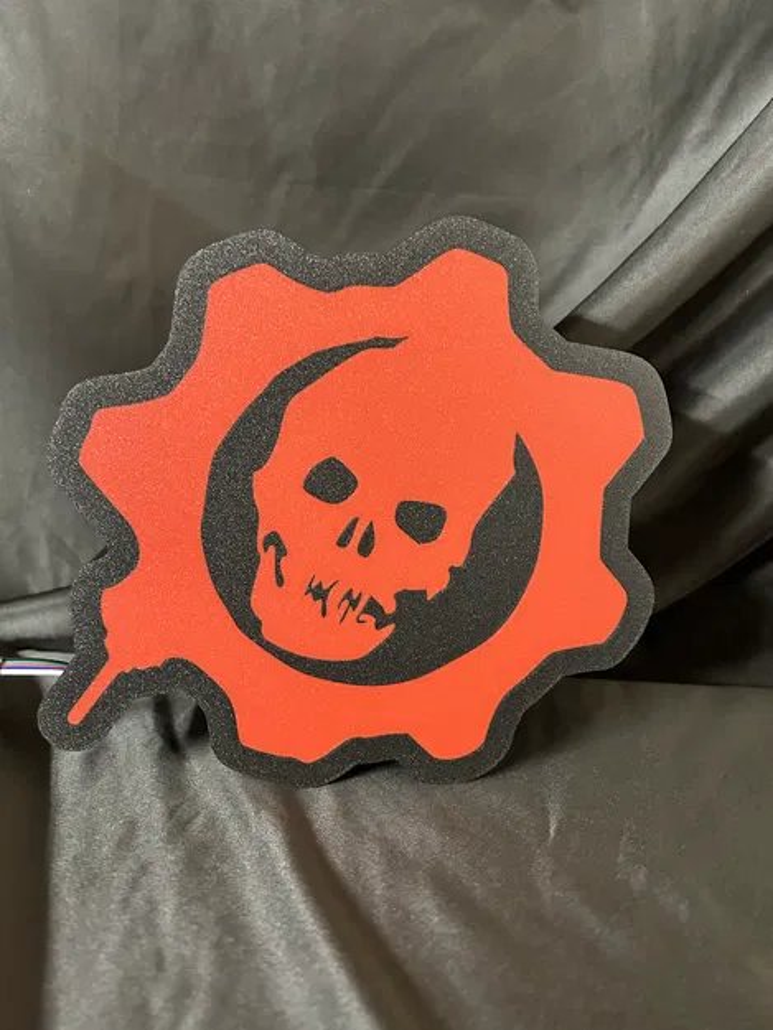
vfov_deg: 67.3
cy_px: 515
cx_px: 386
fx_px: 774
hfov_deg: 53.1
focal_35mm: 26
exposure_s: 1/30
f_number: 1.5
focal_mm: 5.7
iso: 500
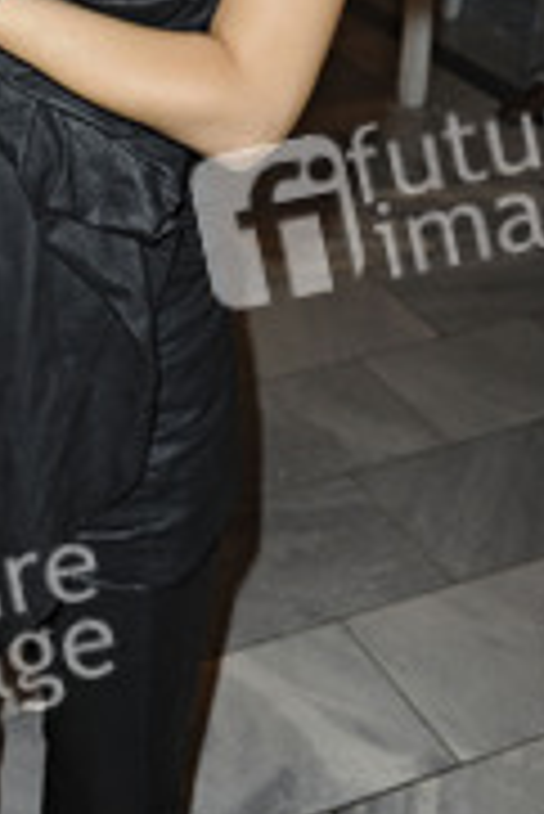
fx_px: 1697
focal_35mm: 75
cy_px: -22
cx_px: 13
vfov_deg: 25.5
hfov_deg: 17.8
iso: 1250
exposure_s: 1/30
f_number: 5.6
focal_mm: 34
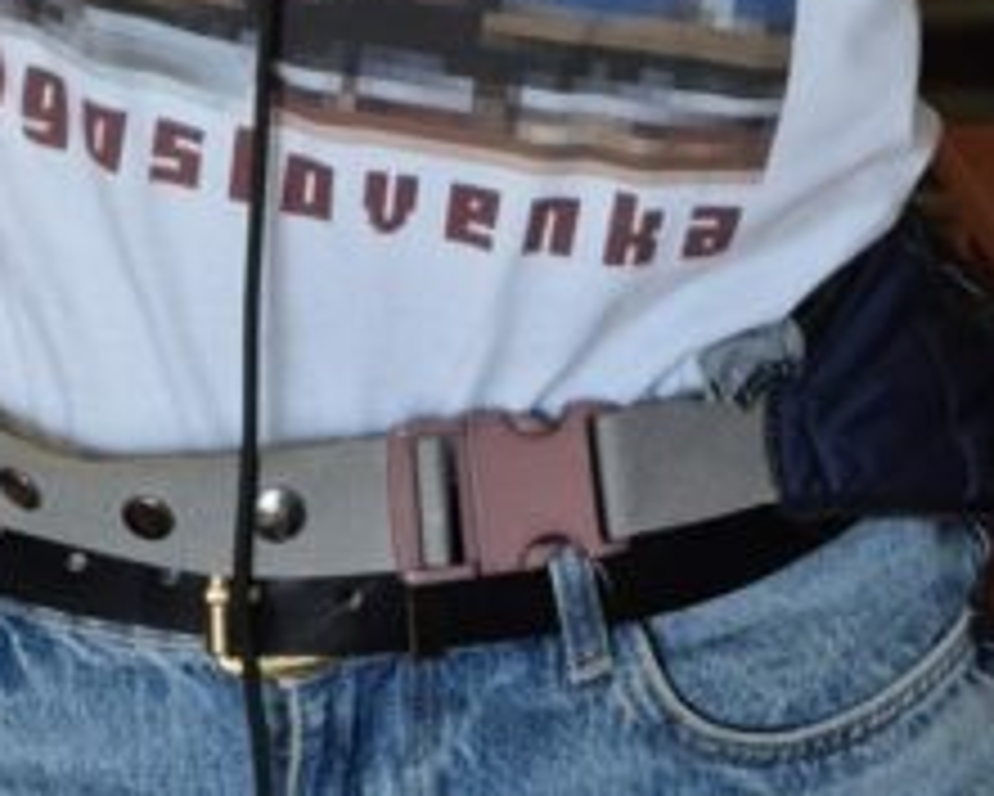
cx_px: 468
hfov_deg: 15.8
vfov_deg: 11.2
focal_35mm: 122
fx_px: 3591
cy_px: -895
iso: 200
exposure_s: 1/180
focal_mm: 5.4
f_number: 1.8
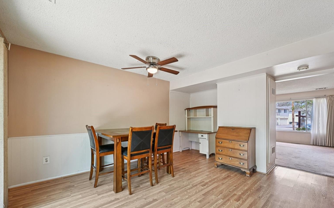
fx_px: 137
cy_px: 115
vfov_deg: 74.5
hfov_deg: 101.4
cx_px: 171
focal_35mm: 15
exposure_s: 1/15
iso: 400
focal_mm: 14
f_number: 11
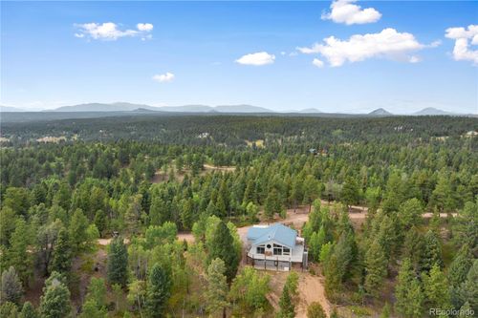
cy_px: 159
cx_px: 239
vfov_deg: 46.4
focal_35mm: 28
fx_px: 372
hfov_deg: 65.5
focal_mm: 10.26
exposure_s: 1/240
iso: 100
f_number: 6.3
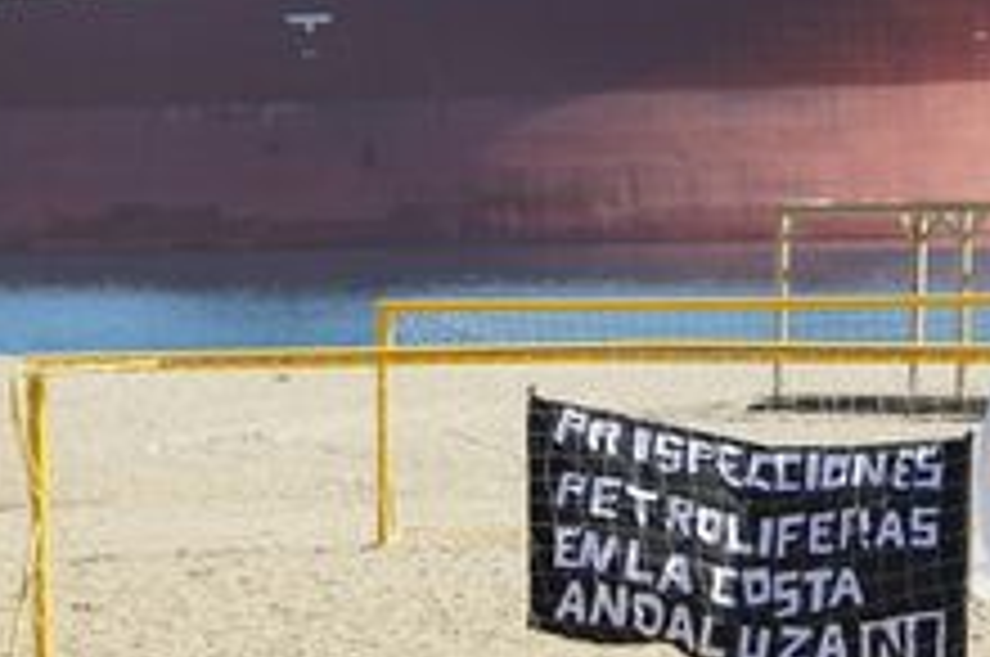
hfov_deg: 6.4
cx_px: 580
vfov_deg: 4.3
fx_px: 8814
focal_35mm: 321
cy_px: 367
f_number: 9
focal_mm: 100
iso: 100
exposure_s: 1/200
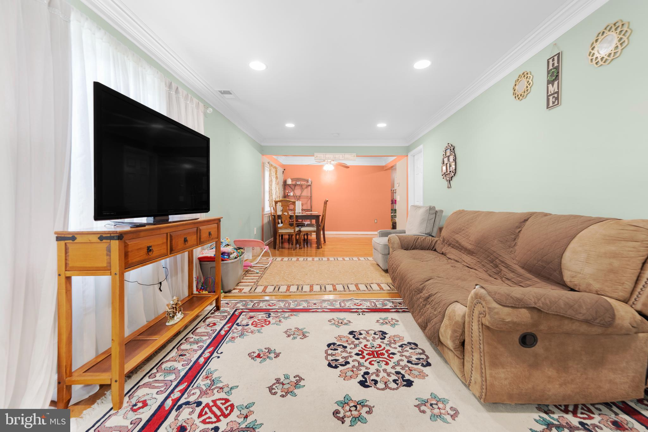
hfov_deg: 104.3
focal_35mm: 14
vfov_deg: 81.2
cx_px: 324
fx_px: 252
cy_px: 216
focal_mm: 14
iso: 400
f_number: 5.6
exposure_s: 1/3
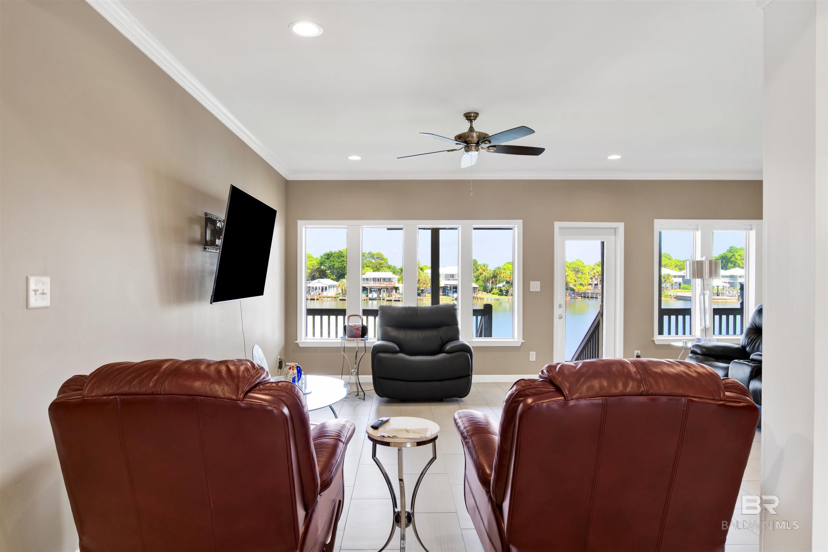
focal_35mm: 23
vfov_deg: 55.1
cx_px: 414
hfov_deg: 76.1
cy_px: 276
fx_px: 529
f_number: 11
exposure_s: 1/13
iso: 200
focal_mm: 23
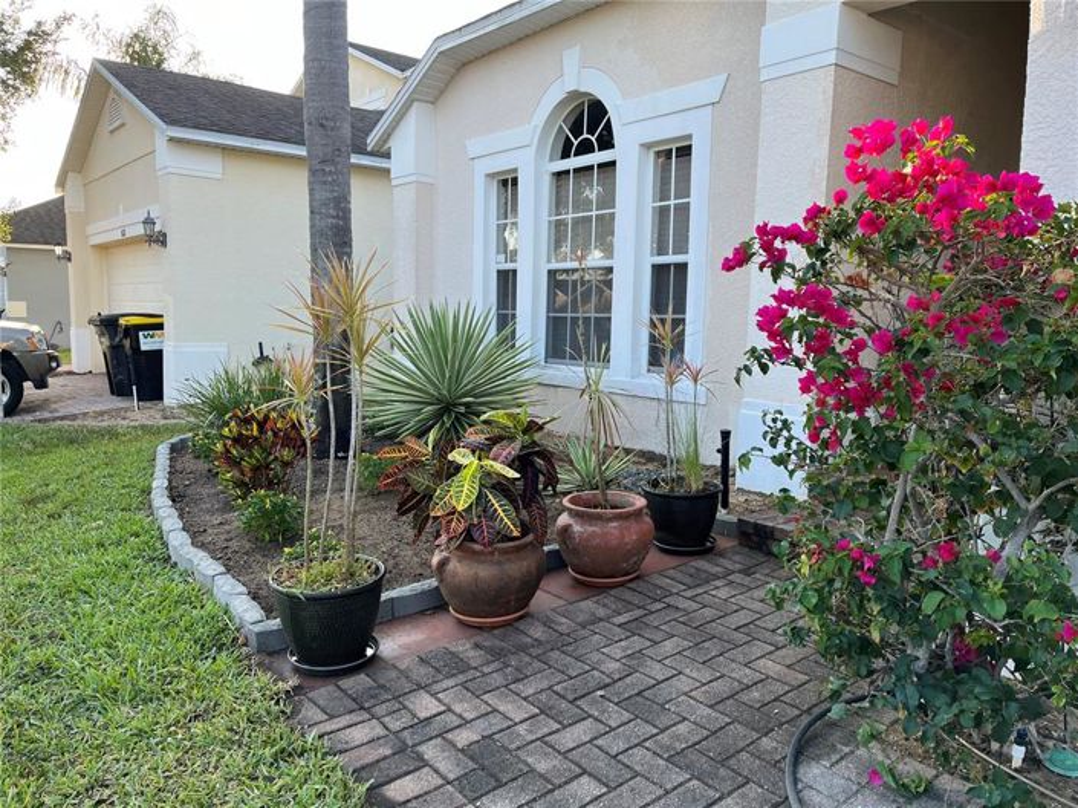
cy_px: 404
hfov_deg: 67.3
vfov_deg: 53.0
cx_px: 539
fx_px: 809
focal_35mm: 26
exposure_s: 1/369
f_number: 1.6
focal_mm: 5.1
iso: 50
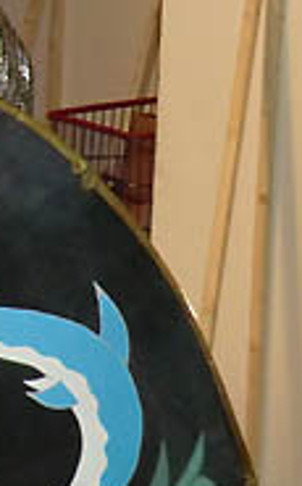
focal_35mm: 162
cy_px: -3
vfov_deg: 12.8
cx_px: -470
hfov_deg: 7.4
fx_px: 2142
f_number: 4
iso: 400
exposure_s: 1/25
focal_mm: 8.4
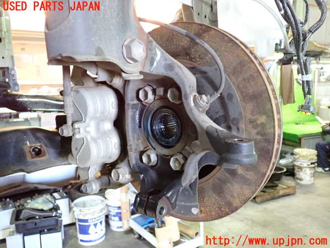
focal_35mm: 30
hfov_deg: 60.0
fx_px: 286
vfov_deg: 46.8
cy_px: 124
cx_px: 165
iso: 800
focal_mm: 5.4
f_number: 2.3
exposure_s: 1/30
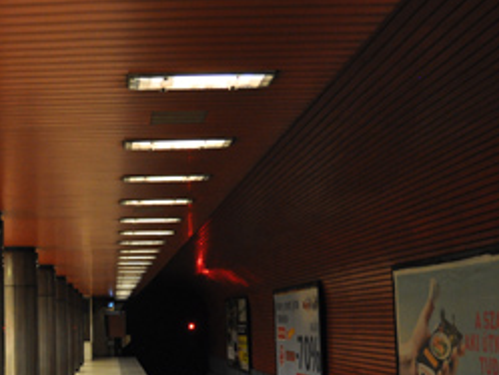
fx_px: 853
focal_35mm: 59
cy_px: 287
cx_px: 26
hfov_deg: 30.7
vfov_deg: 24.5
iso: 1000
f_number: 2.8
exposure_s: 1/30
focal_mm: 17
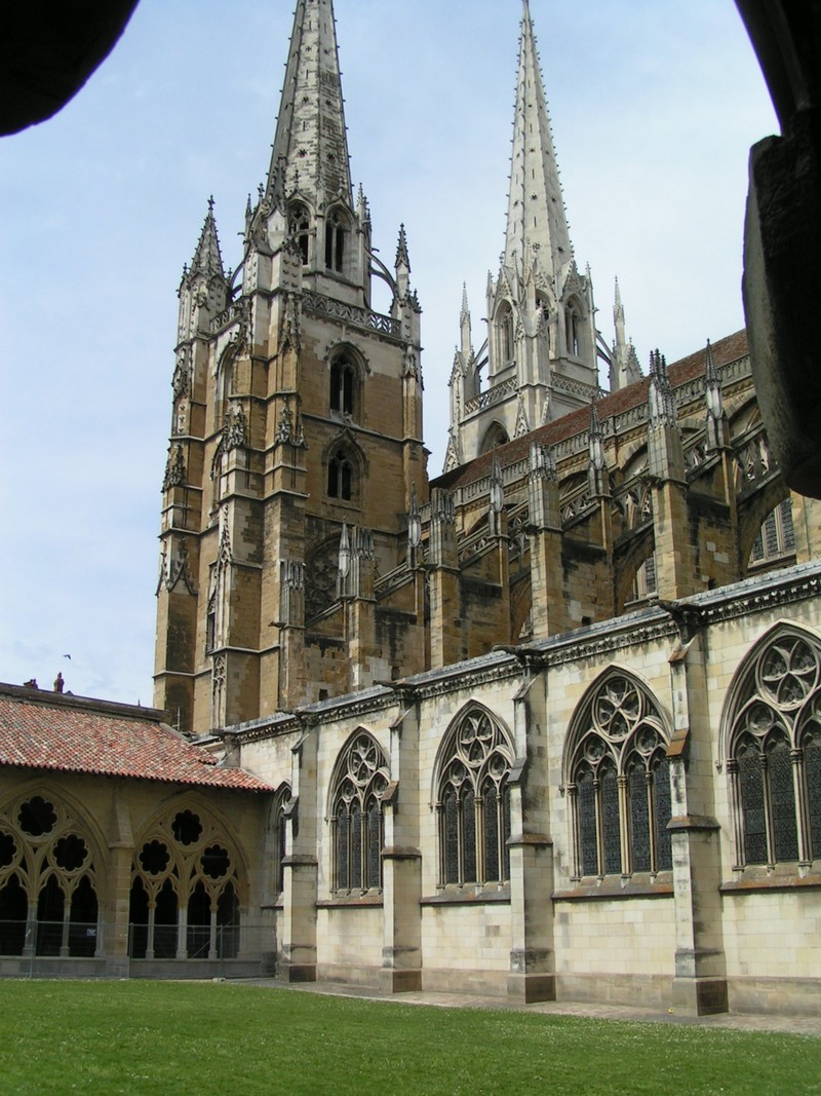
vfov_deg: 49.0
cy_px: 548
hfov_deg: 37.7
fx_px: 1202
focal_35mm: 38
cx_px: 410
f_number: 5.6
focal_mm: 5.8
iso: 50
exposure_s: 1/500
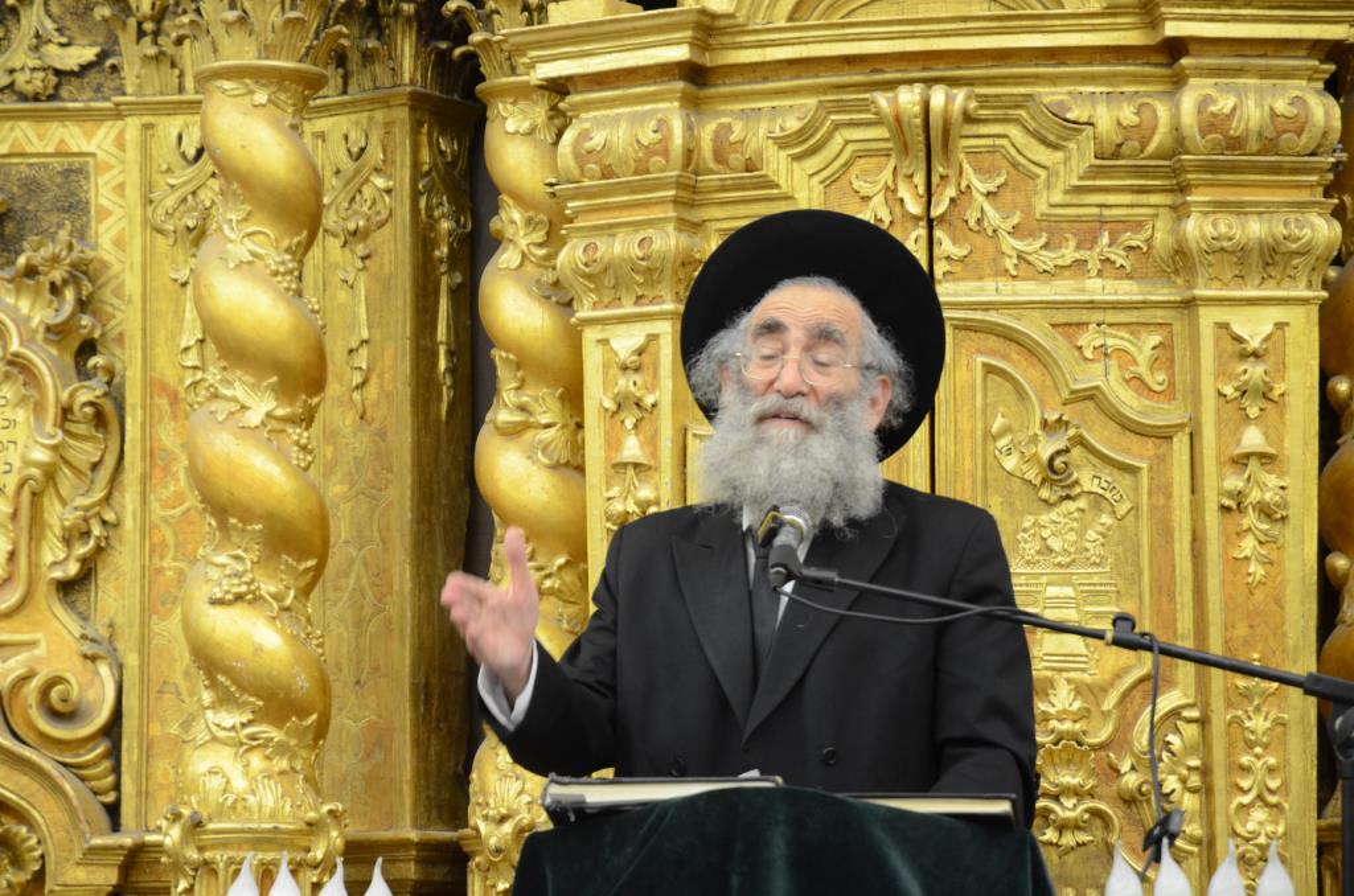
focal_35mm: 128
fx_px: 4785
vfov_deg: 10.7
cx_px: 677
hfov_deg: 16.1
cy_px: 448
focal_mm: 85
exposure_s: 1/100
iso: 1250
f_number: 5.6
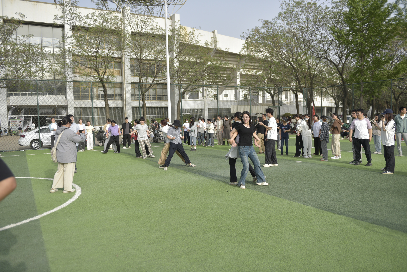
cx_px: 204
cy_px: 136
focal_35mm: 29
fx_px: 328
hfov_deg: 63.6
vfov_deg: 45.0
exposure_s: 1/640
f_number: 2.8
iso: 64
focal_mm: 29
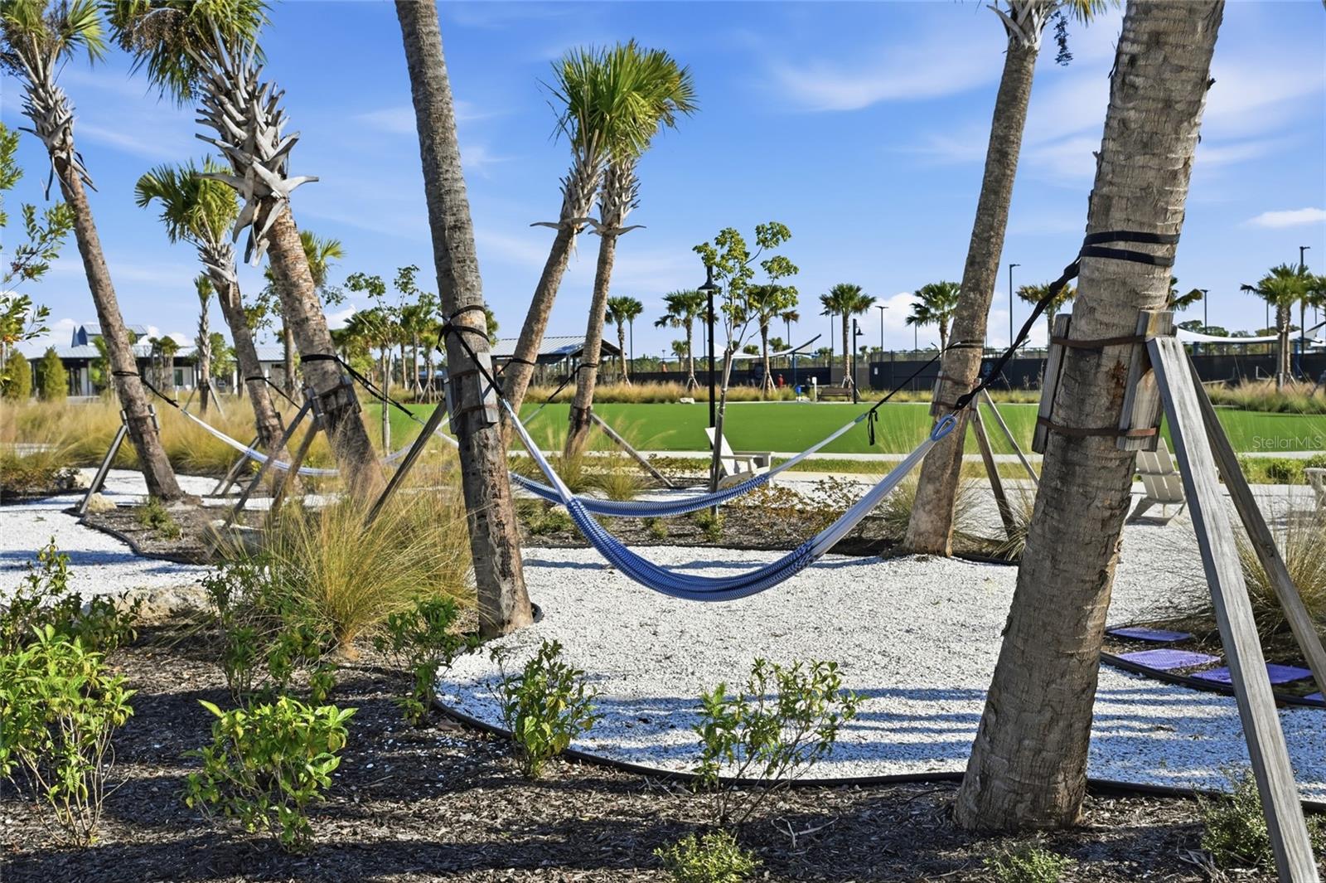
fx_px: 1362
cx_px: 663
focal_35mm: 37
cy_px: 442
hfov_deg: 51.9
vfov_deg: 35.9
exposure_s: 1/16000
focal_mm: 37
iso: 3200
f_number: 8
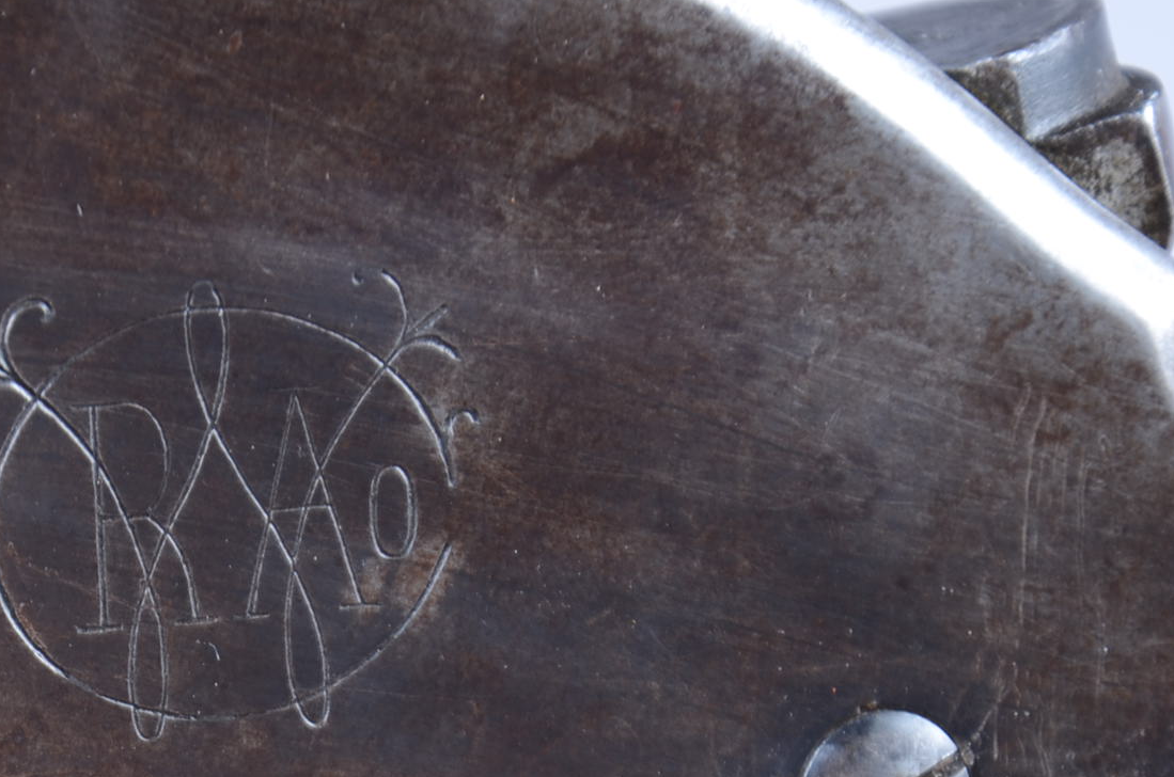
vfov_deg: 3.9
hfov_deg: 5.8
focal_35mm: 353
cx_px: 195
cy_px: 866
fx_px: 11492
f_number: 6.3
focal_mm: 105
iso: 100
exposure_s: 1/100
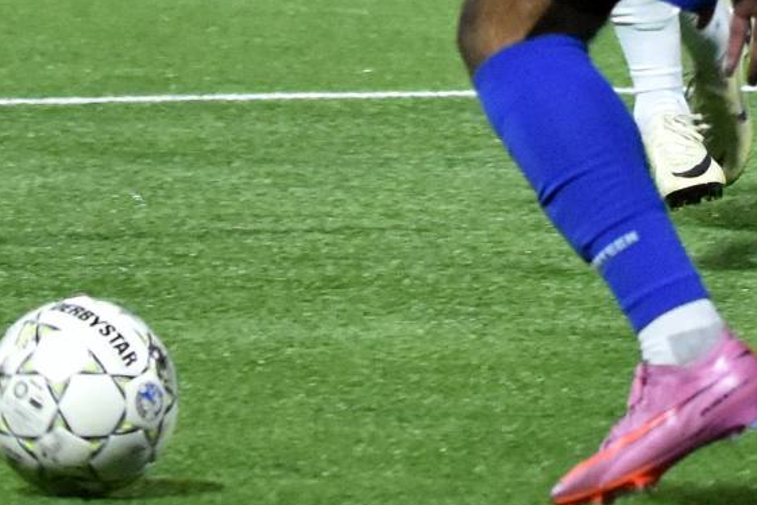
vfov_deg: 3.3
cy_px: -221
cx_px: 621
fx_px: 8852
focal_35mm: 421
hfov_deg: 4.9
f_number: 2.8
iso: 2000
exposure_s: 1/500
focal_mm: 82
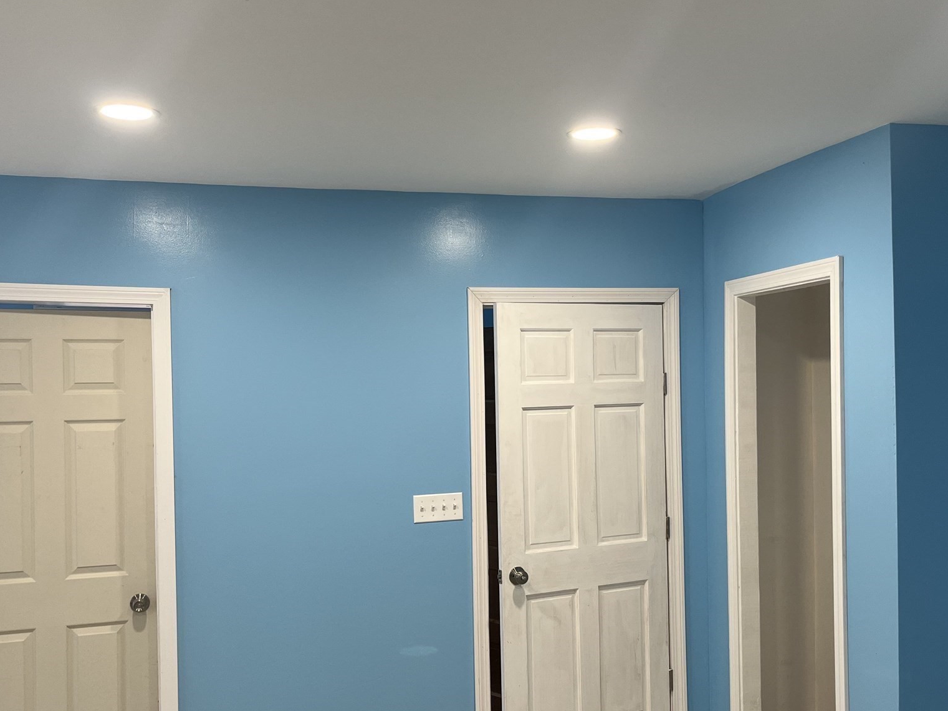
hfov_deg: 52.6
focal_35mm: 35
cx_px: 506
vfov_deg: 40.6
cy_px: 396
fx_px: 959
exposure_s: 1/60
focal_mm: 5.1
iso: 80
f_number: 1.6
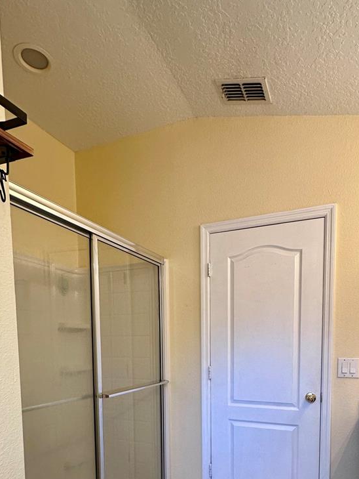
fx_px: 318
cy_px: 368
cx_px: 209
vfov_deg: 68.3
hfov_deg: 58.6
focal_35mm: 23
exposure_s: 1/120
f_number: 2.2
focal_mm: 2.22
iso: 160
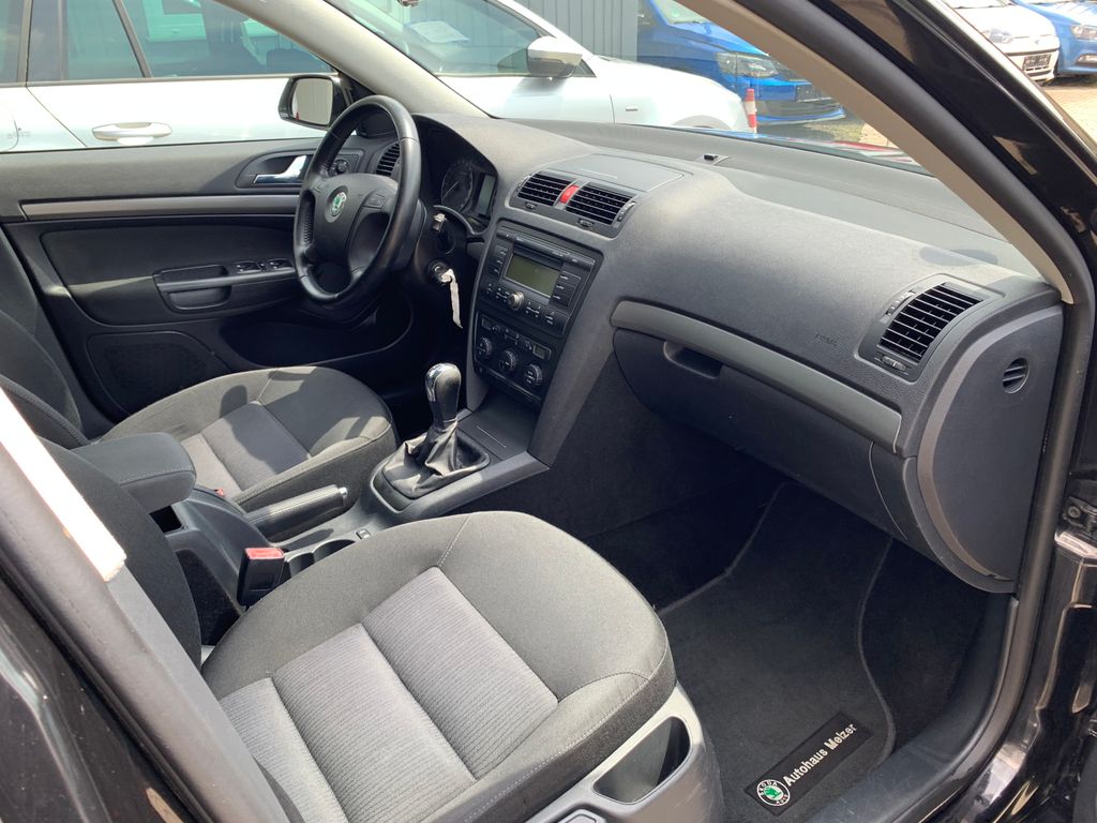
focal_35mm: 26
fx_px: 824
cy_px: 412
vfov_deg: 53.1
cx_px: 548
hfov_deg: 67.3
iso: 25
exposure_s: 1/149
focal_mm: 4.25
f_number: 1.8
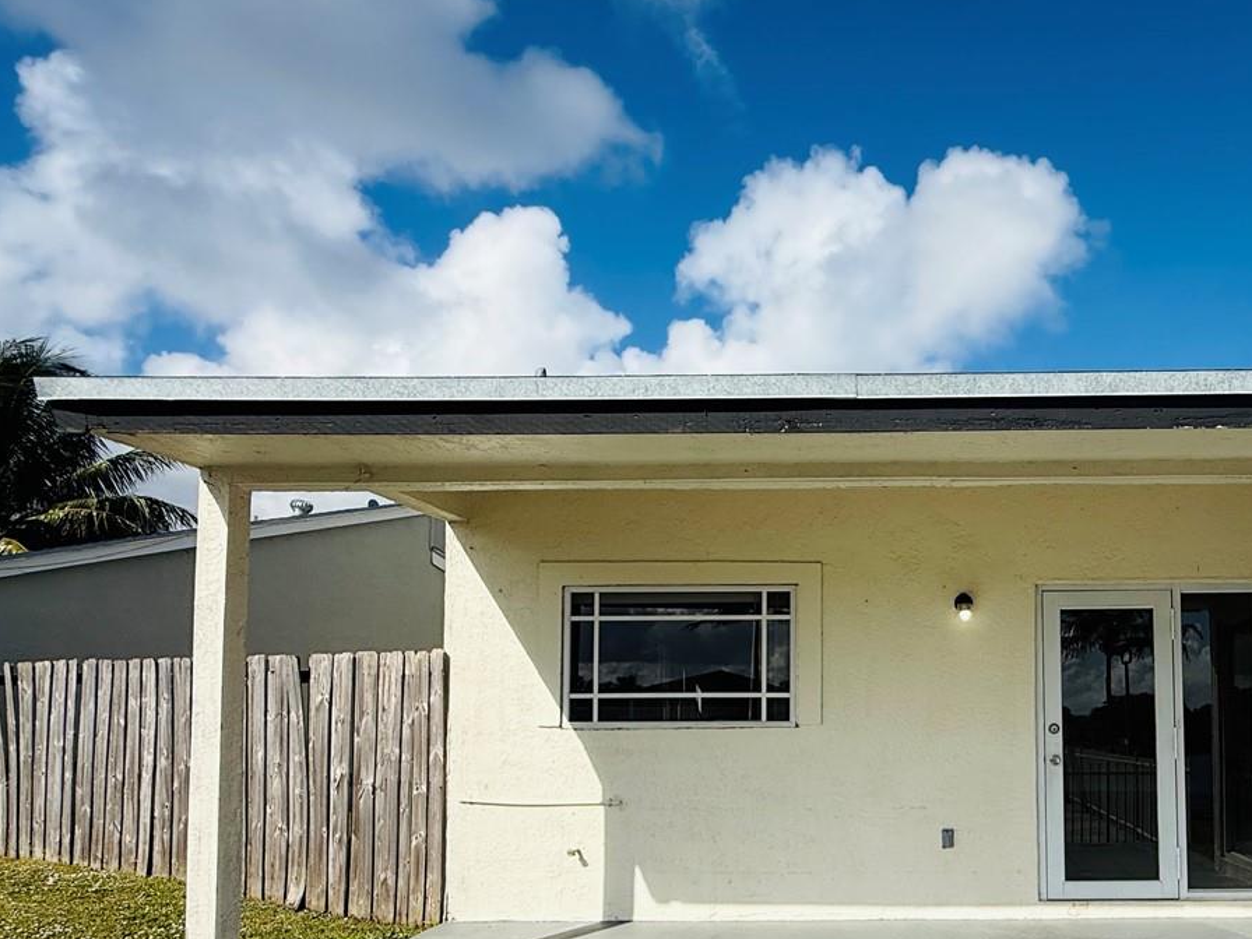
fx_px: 904
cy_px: 675
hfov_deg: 65.8
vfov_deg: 53.0
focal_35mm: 25
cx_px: 912
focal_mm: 2.22
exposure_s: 1/3663
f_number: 2.2
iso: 50
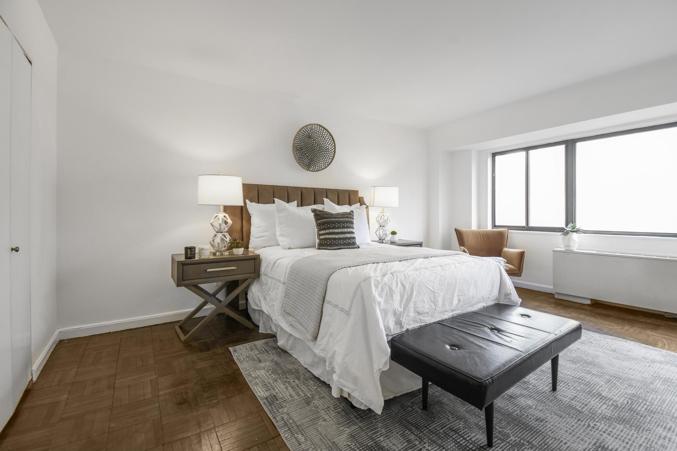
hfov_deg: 100.4
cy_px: 226
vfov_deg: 77.3
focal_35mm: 15
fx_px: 282
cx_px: 338
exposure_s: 1/5
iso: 200
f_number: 8
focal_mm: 10
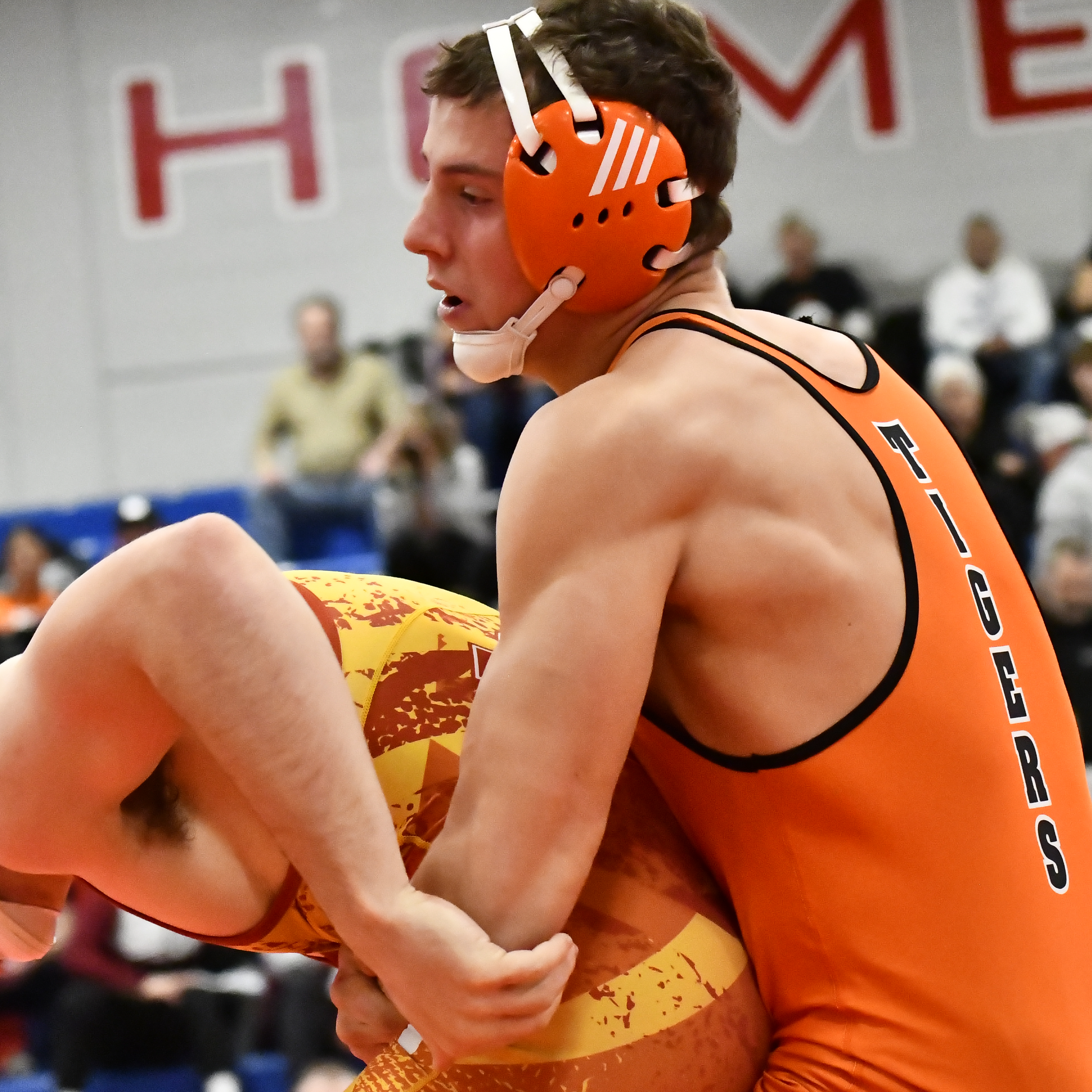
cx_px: 659
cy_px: 581
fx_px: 5818
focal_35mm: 163
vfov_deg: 10.7
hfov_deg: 10.7
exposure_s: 1/800
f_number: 4
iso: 12800
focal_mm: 78
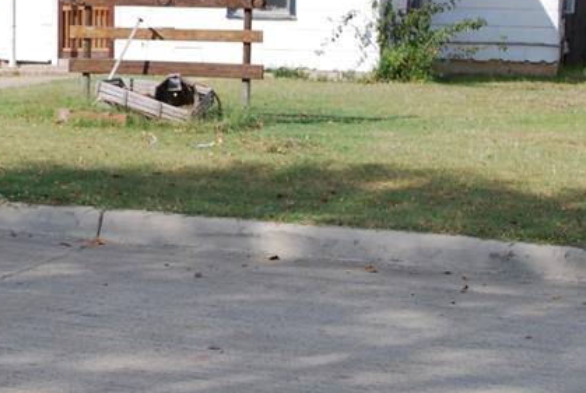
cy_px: -33
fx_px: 1373
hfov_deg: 23.6
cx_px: 97
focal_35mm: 84
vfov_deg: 15.9
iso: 100
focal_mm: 23
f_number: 8
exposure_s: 1/250
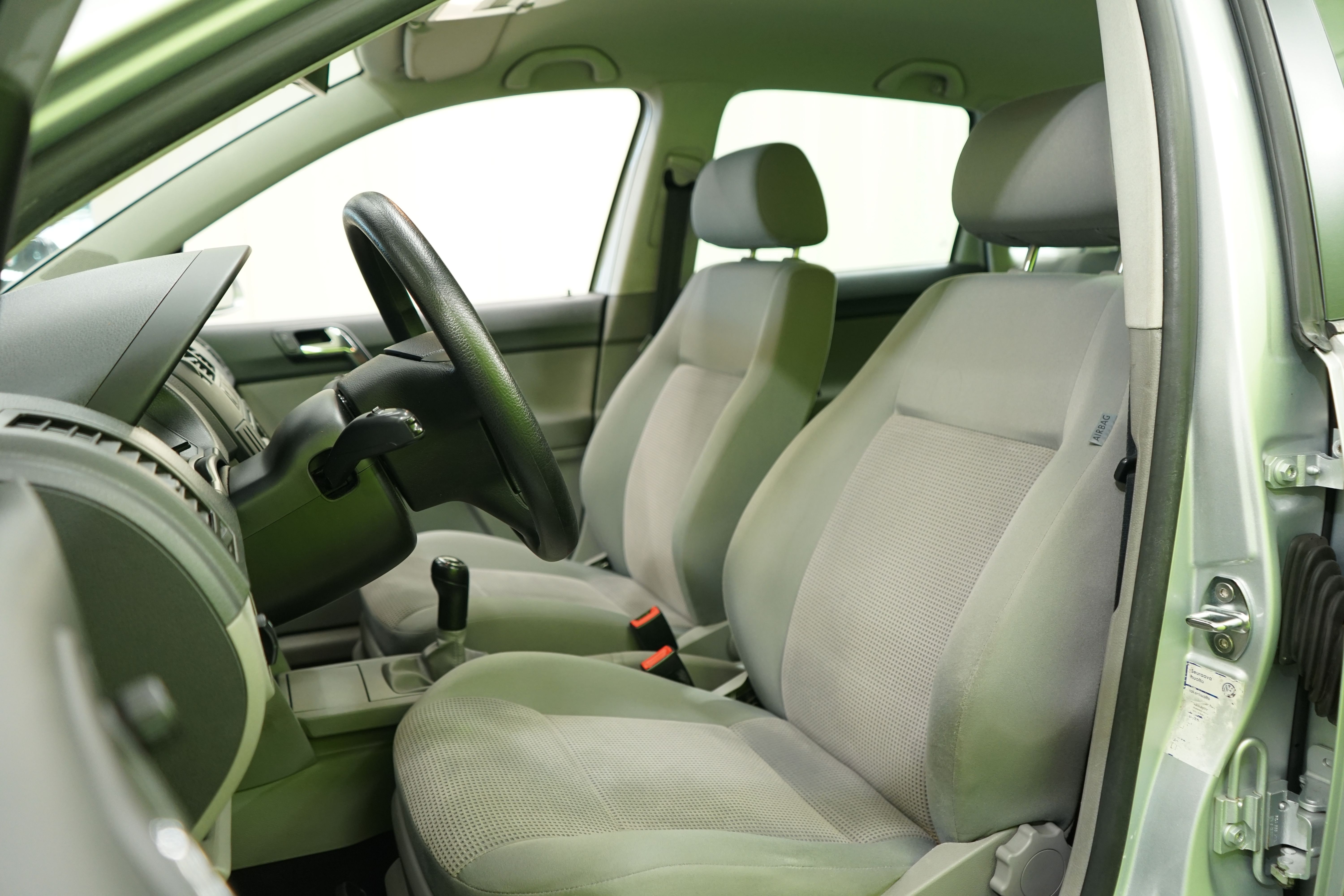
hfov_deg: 65.5
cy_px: 448
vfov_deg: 46.4
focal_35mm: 28
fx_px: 1045
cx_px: 672
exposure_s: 1/30
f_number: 3.5
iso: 800
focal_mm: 28
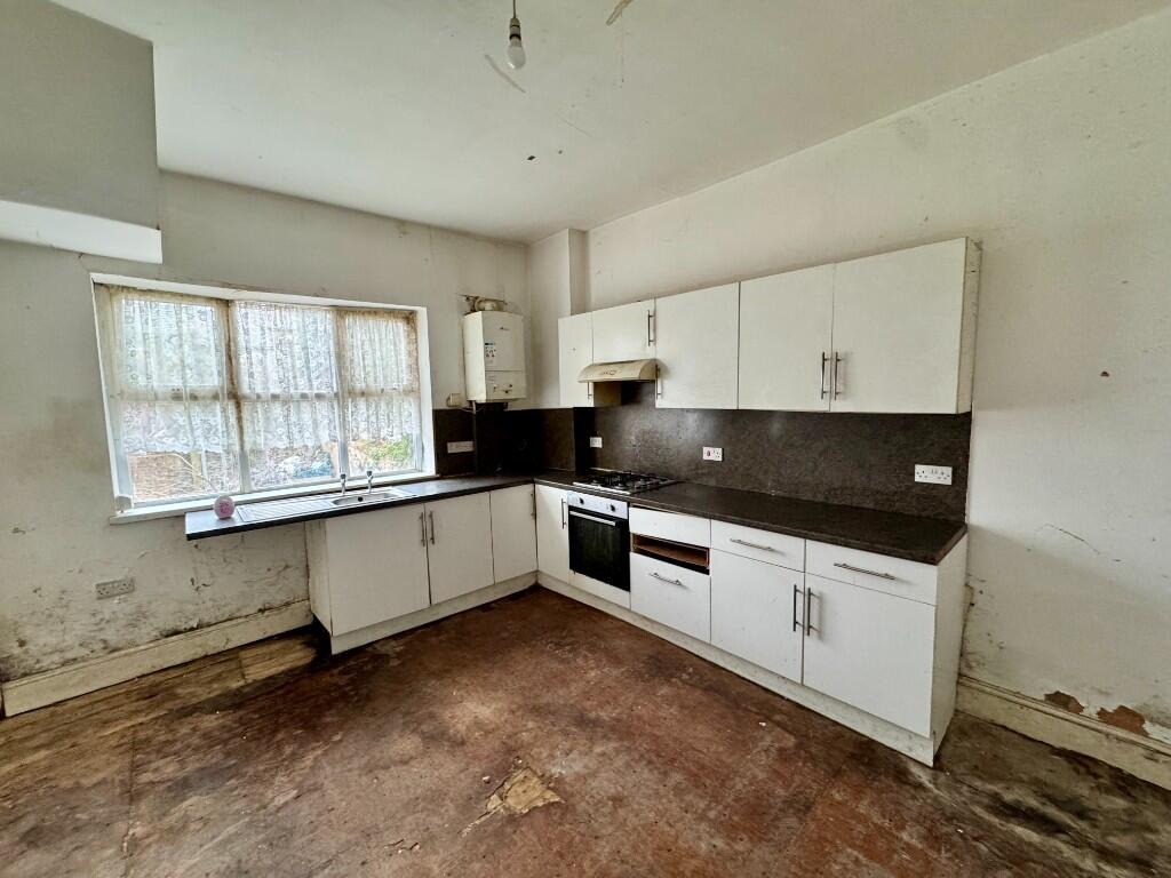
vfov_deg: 85.7
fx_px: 474
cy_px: 439
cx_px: 586
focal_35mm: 14
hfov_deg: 102.1
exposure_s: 1/60
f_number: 2.2
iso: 400
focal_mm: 2.22
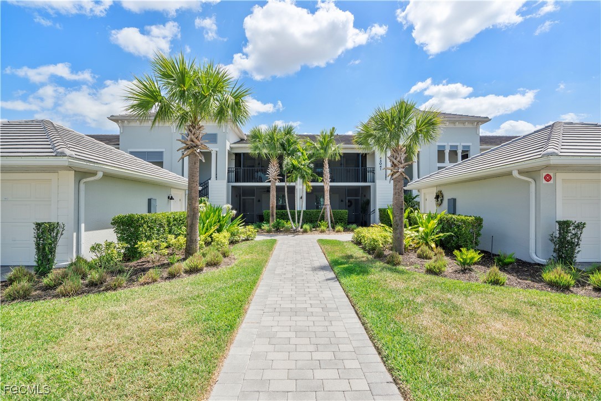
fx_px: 284
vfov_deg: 70.5
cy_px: 200
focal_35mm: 17
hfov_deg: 93.3
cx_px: 300
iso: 160
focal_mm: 17
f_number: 9.5
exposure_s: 1/500
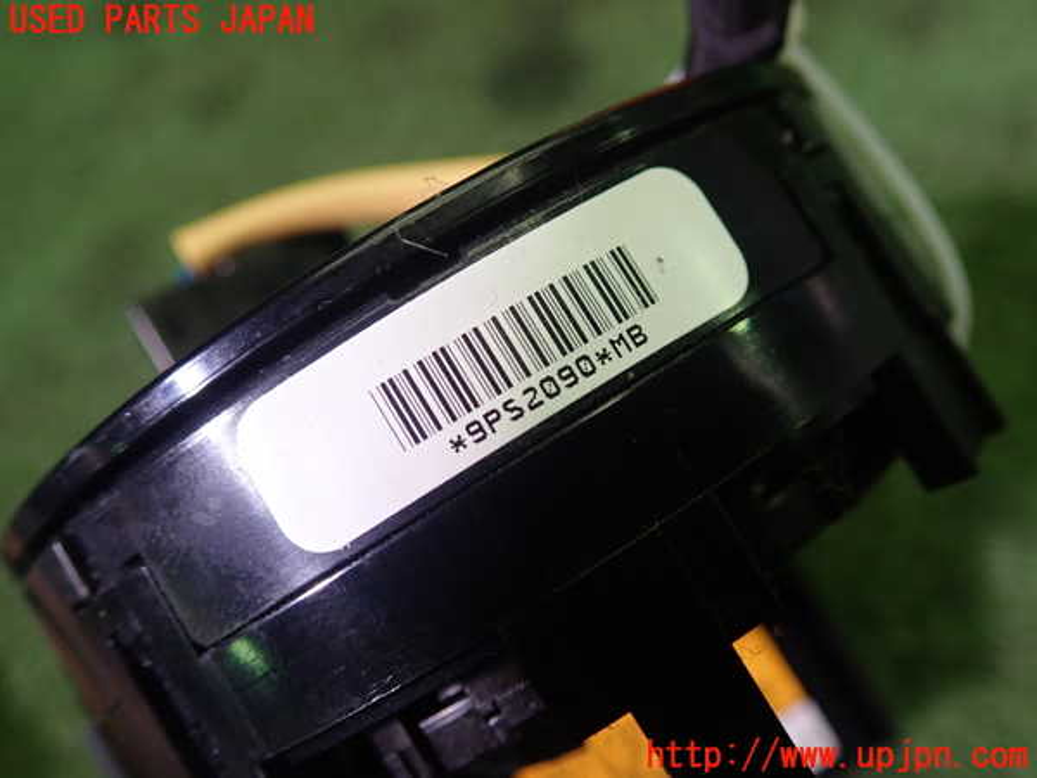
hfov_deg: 60.0
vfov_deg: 46.8
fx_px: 899
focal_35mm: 30
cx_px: 518
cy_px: 389
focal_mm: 5.5
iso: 200
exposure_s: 1/125
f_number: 2.3
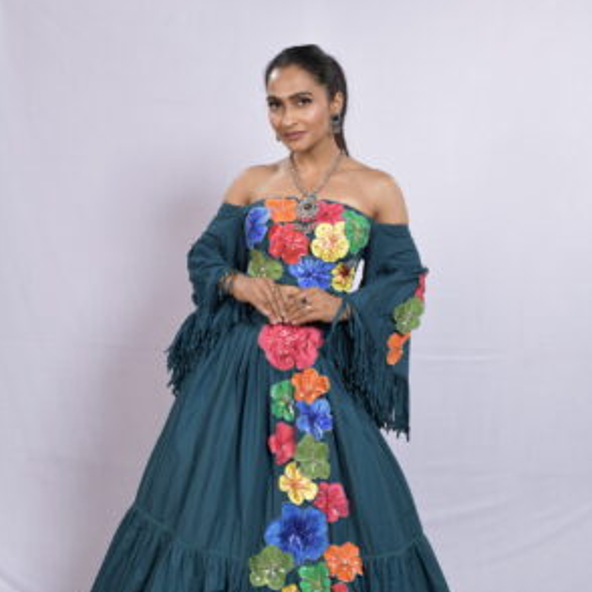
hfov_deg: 26.5
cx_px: 294
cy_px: 366
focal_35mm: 65
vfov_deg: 26.4
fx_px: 1258
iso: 160
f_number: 5.6
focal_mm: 50
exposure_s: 1/160
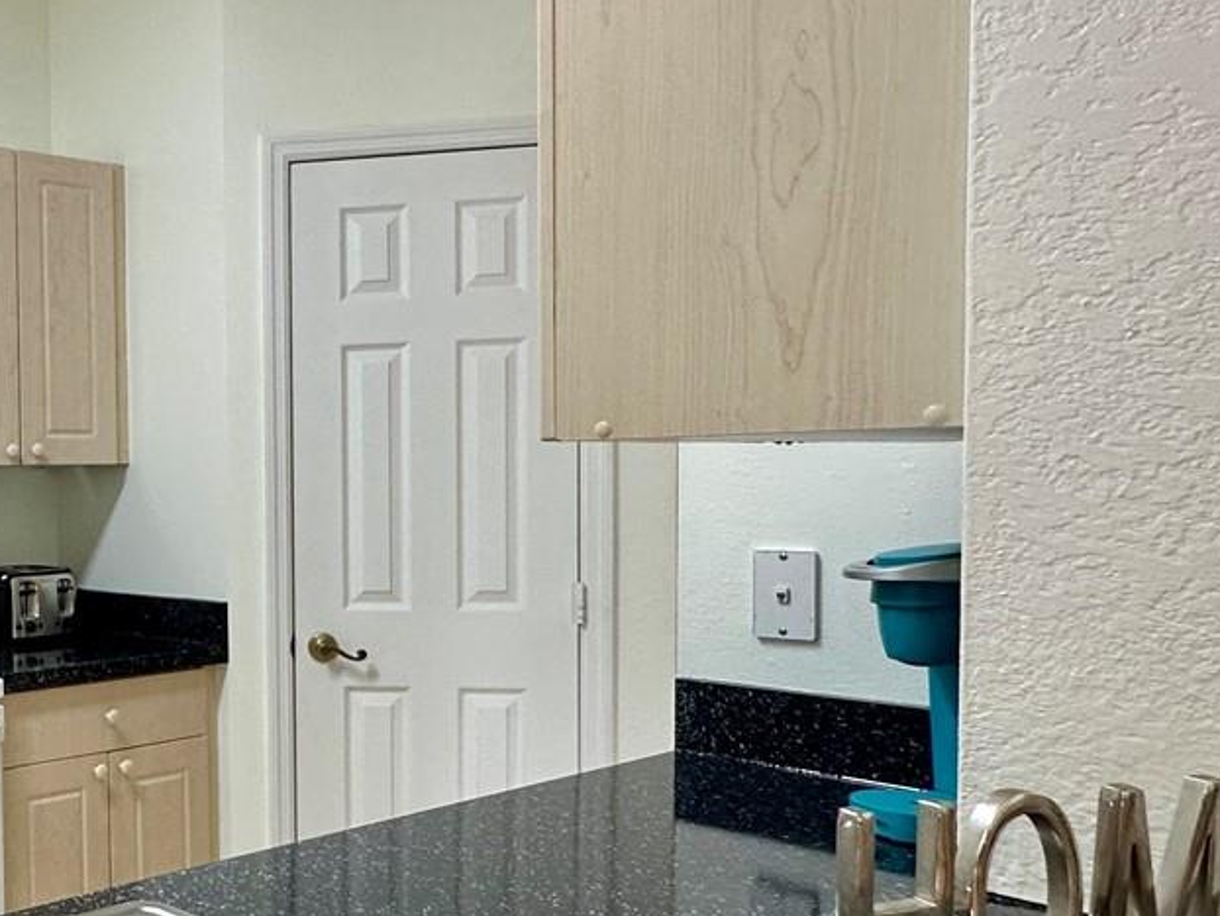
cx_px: -59
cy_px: 532
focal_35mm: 36
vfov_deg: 39.6
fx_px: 1269
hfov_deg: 42.6
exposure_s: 1/120
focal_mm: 2.22
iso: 200
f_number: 2.2
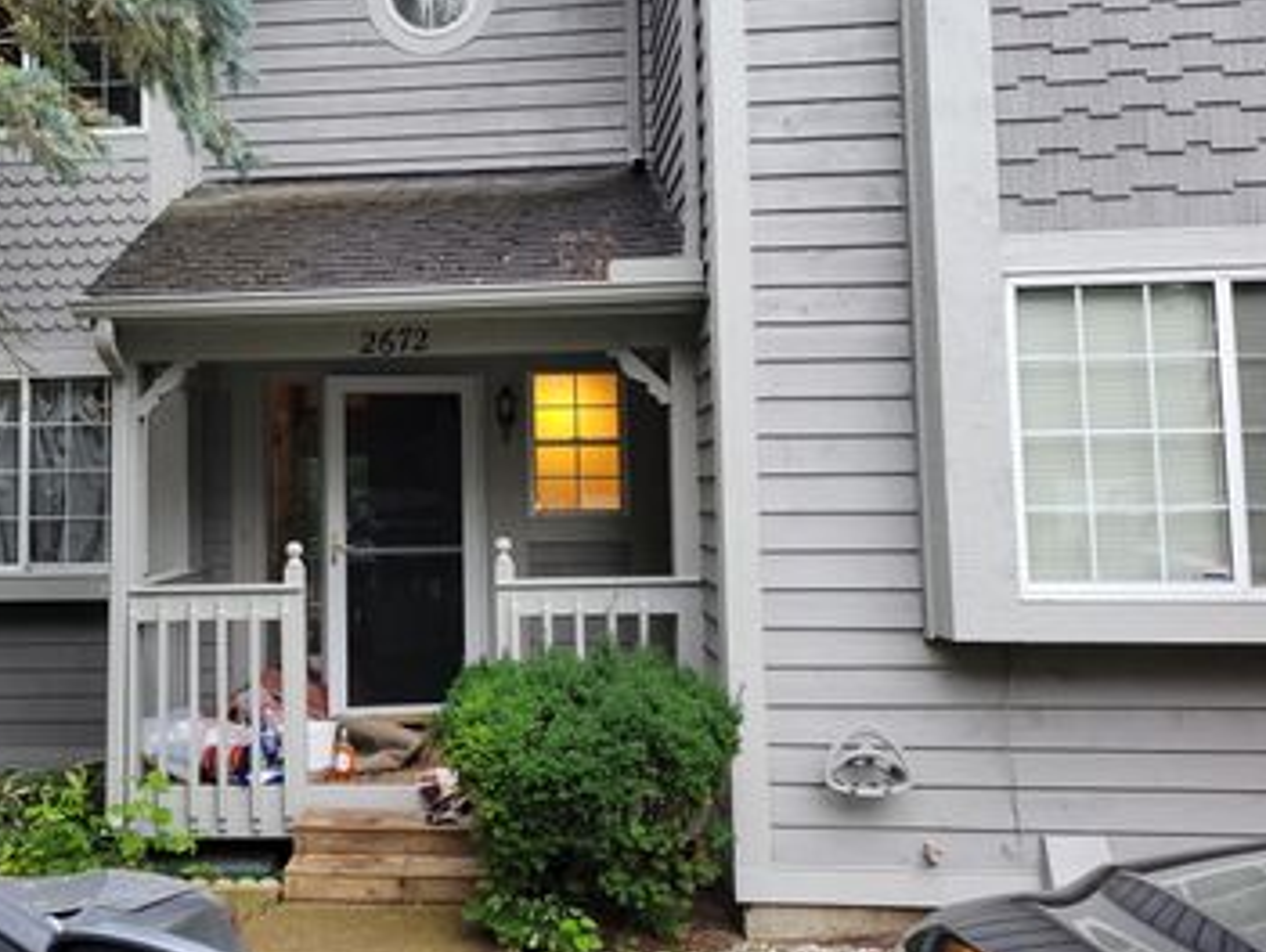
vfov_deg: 38.6
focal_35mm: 37
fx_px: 1355
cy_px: 384
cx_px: 382
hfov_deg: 48.9
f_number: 1.8
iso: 40
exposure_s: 1/158
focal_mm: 5.4
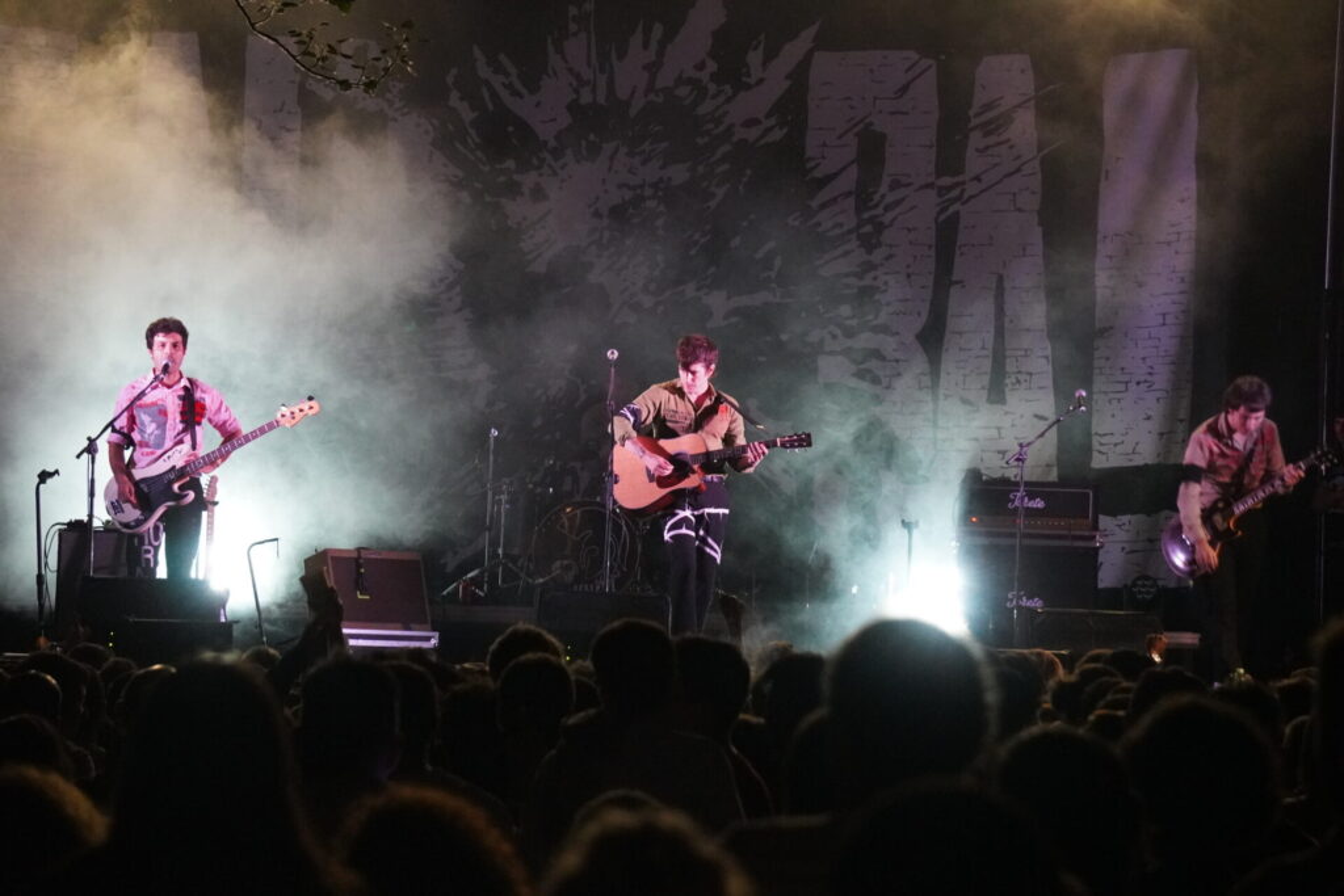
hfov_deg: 14.0
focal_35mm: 147
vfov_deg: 9.3
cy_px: 448
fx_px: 5488
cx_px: 672
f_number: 5.6
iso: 6400
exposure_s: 1/50
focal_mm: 98
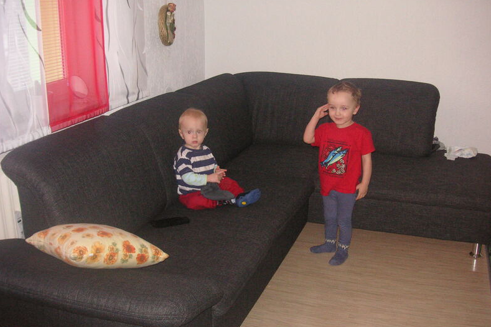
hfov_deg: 49.6
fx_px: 532
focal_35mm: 39
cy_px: 142
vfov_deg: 34.2
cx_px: 246
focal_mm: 6.1
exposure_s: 1/45
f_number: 2.8
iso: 160
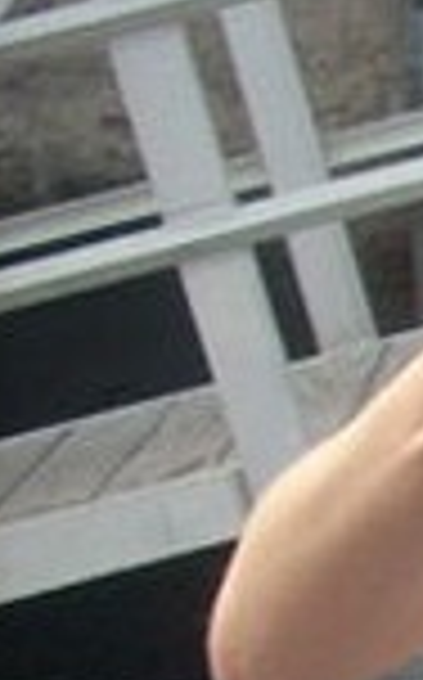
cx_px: 1395
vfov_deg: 12.7
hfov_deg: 6.9
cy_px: 612
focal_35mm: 164
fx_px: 3034
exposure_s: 1/52.7
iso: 64
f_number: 2.8
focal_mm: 6.2
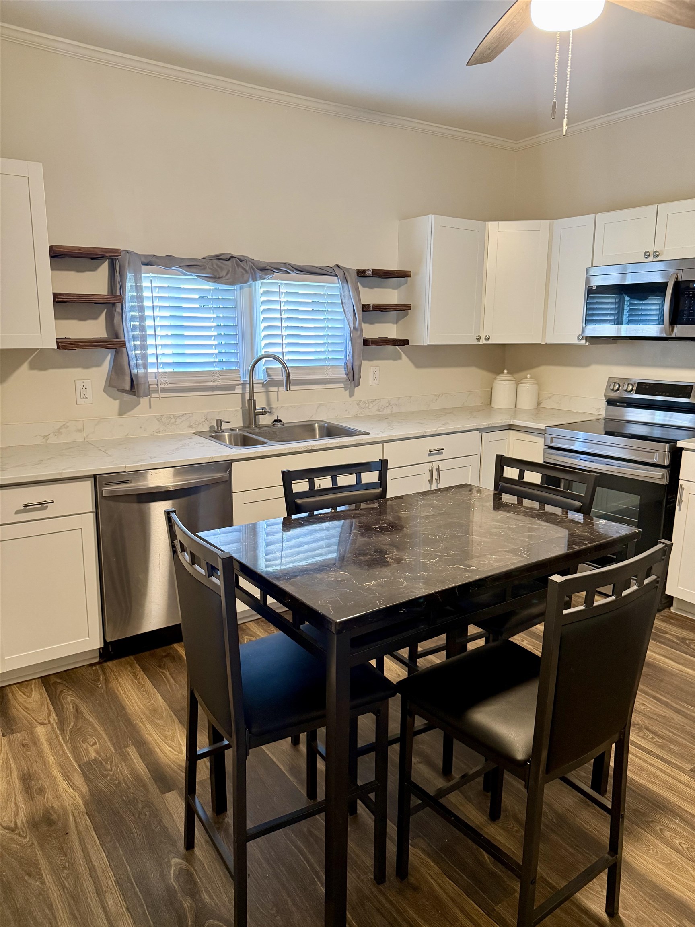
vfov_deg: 71.6
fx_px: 642
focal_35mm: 24
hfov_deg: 56.8
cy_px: 464
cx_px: 348
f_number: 1.78
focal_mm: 6.76
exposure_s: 1/60
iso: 500
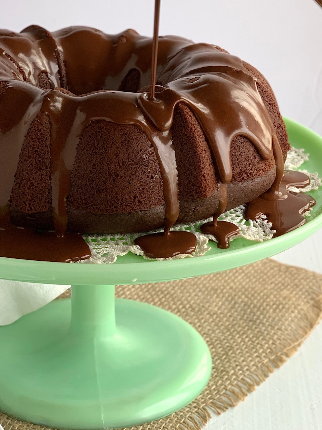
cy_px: 215
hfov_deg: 28.0
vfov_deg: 36.8
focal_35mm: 52
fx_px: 645
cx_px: 161
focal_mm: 6
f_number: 2.4
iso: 50
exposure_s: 1/122
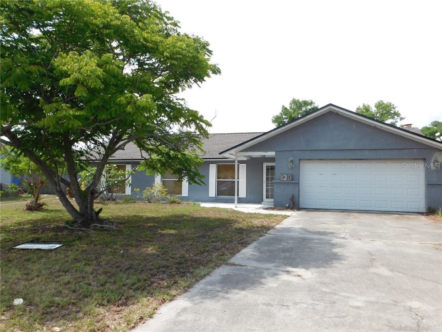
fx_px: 358
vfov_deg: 49.7
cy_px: 166
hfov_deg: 63.4
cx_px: 221
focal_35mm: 28
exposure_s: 1/1000
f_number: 3.2
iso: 125
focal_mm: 4.9
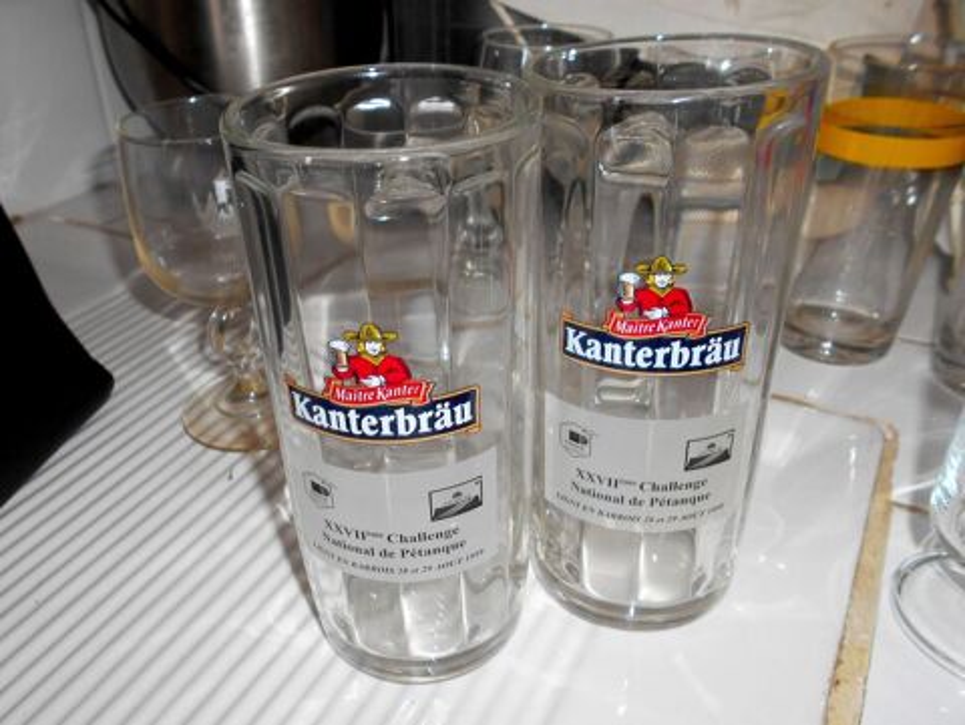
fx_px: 726
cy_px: 362
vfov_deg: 53.1
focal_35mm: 26
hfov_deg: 67.2
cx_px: 482
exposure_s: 1/25
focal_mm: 4.6
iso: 80
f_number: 3.2
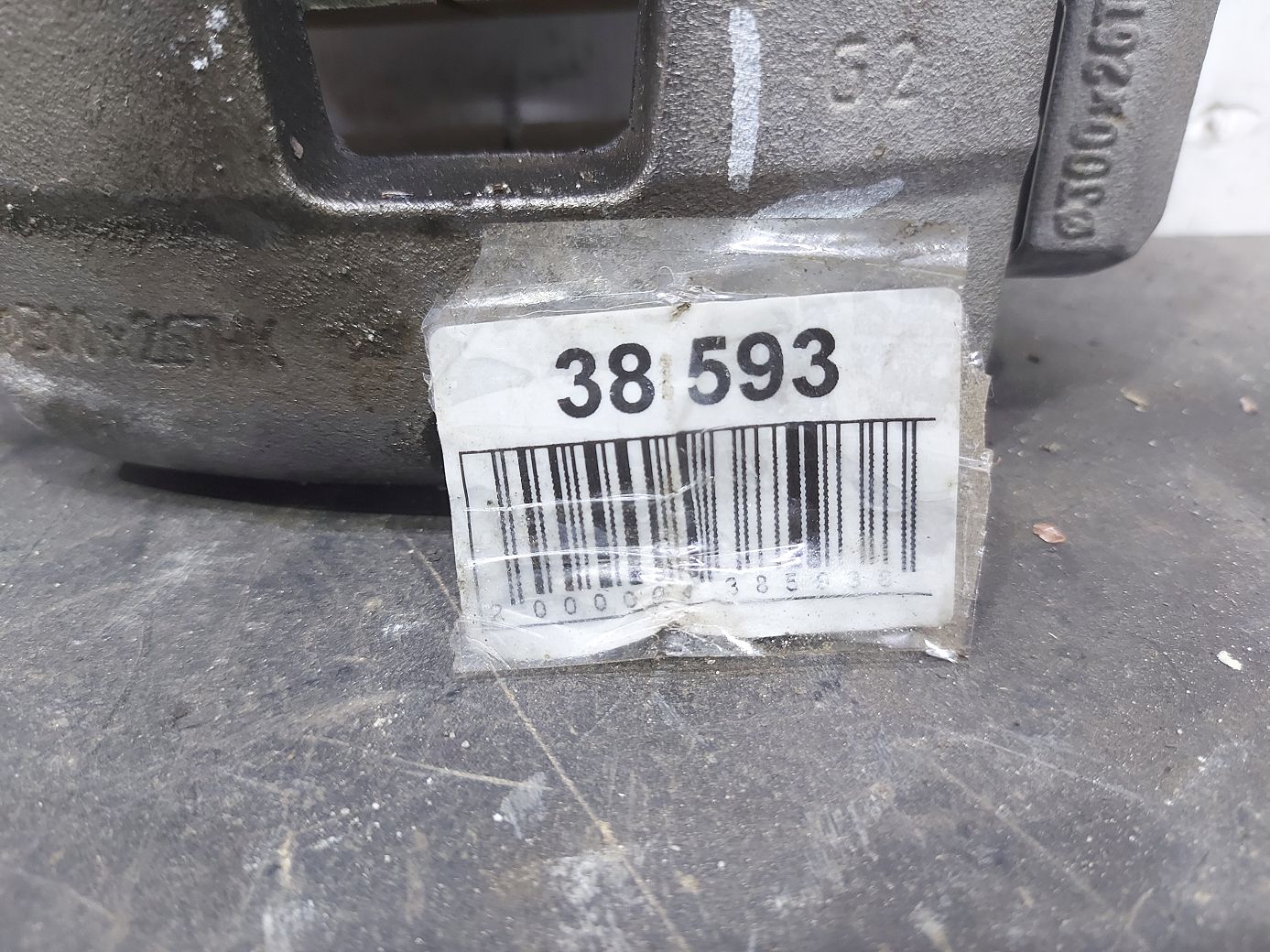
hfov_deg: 71.6
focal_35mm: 24
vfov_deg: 56.8
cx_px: 635
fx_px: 880
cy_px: 476
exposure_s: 1/25
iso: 200
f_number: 1.8
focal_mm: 5.23
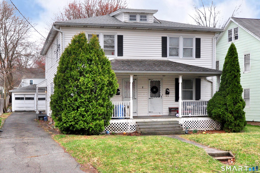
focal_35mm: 30
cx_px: 130
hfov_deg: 62.0
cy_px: 86
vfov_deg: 43.5
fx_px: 216
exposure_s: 1/250
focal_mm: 20
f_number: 6.3
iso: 640
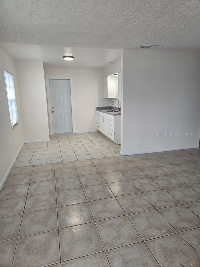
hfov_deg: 58.9
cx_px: 100
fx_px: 177
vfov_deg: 73.9
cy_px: 134
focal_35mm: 23
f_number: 1.8
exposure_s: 1/120
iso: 100
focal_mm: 5.4
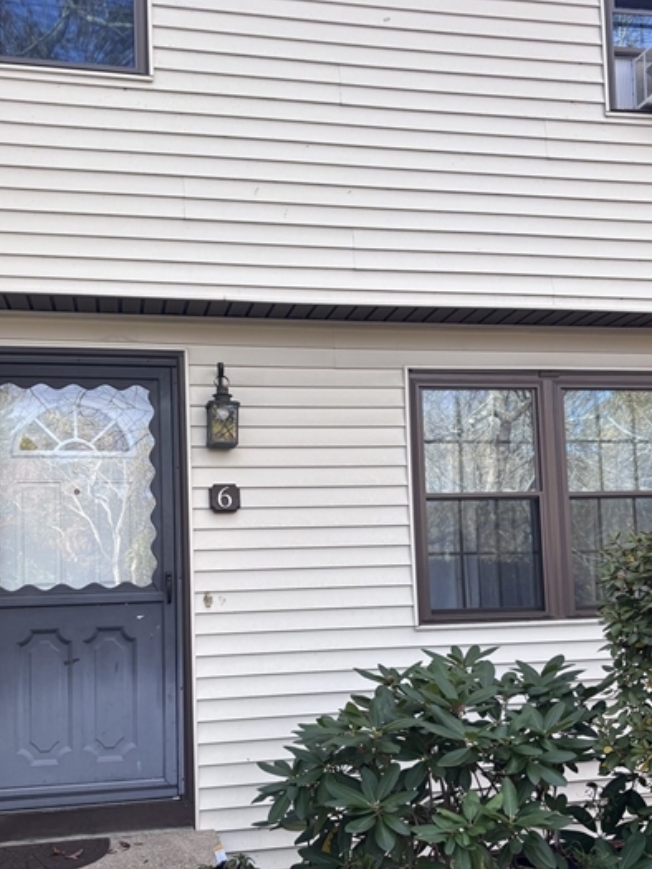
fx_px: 954
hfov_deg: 37.7
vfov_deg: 48.8
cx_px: 293
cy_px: 500
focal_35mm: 38
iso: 50
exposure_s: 1/428
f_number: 1.6
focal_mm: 5.96
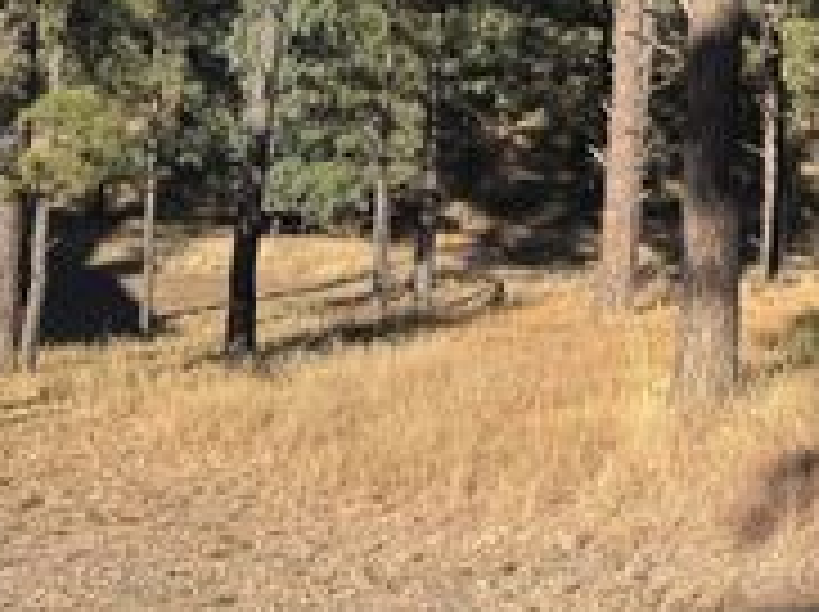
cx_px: 806
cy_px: -74
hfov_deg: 27.8
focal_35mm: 66
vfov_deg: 21.0
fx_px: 1559
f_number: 1.78
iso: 80
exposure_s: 1/2252
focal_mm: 6.76
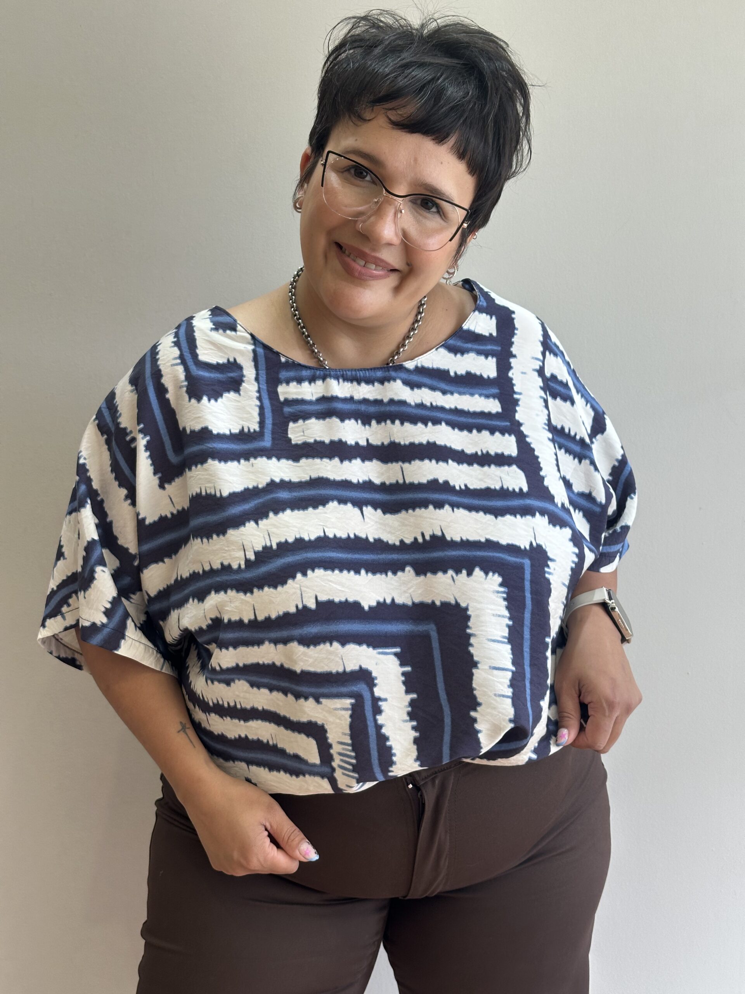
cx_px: 372
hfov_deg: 30.3
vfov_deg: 39.7
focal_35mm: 48
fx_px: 1377
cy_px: 497
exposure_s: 1/100
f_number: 1.78
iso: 50
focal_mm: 6.86
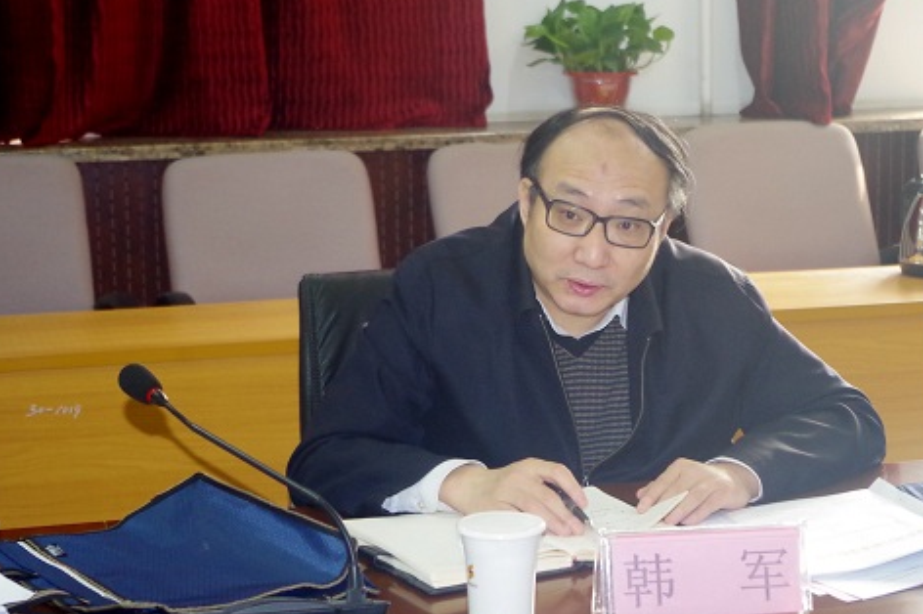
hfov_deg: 23.1
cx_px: 520
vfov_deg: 15.5
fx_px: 2255
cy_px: 347
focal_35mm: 88
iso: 1600
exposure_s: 1/30
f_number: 5.6
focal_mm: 50
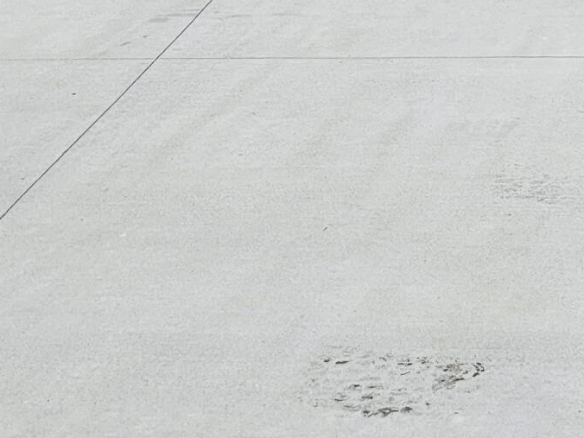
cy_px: -428
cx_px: 691
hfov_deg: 18.3
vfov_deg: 12.7
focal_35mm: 102
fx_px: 1721
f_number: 1.7
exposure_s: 1/2000
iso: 16
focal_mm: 6.3
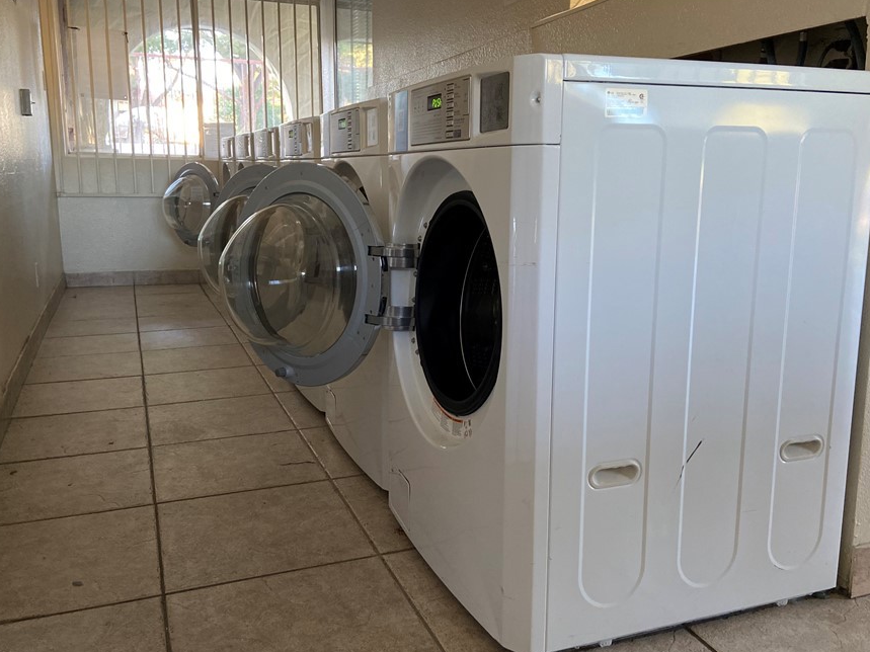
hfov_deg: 58.4
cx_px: 424
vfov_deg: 45.4
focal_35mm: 31
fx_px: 779
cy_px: 310
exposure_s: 1/60
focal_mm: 4.25
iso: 250
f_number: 1.8
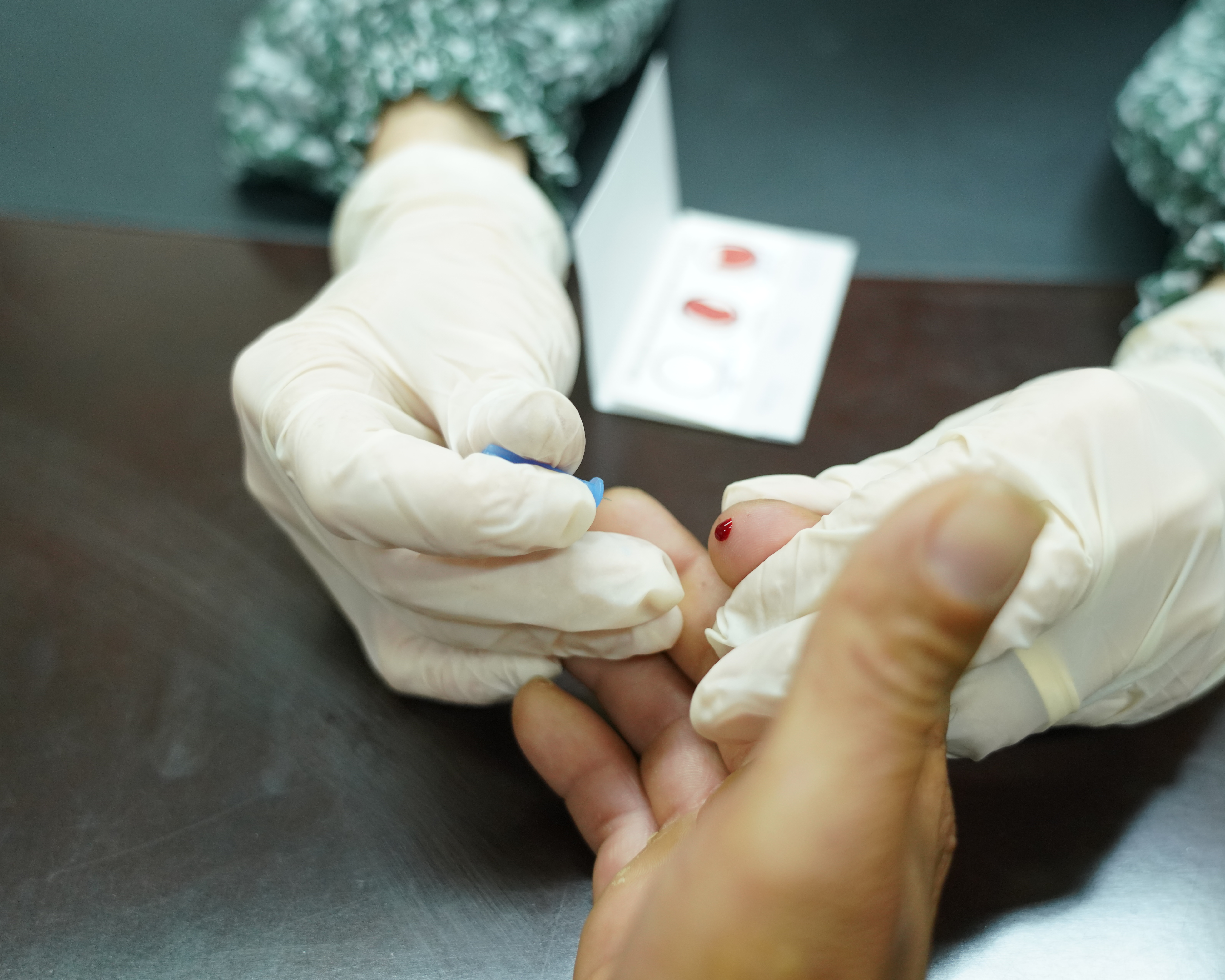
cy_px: 507
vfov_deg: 36.5
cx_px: 682
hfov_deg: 44.7
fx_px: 1486
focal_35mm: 41
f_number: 4
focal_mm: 35
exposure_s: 1/125
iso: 2000
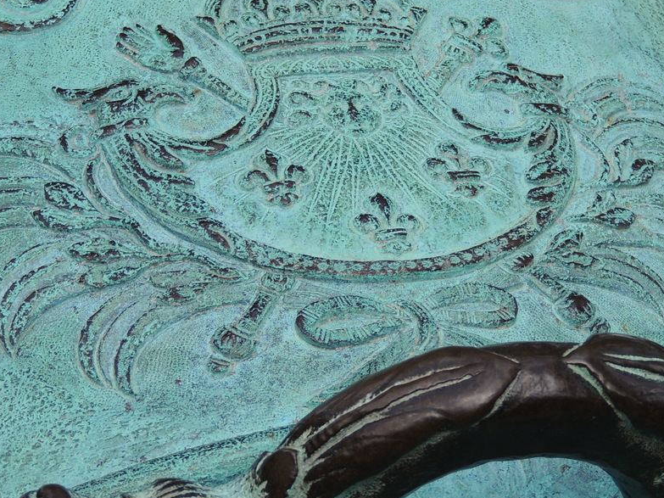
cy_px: 117
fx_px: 5332
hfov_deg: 7.1
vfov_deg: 5.3
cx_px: 333
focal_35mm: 278
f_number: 4.5
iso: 100
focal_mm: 30.3
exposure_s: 1/400
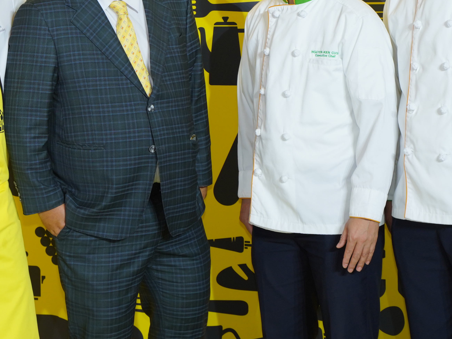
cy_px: 41
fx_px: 1645
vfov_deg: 11.7
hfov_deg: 15.6
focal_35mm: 126
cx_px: 105
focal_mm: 57
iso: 800
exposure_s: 1/125
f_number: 5
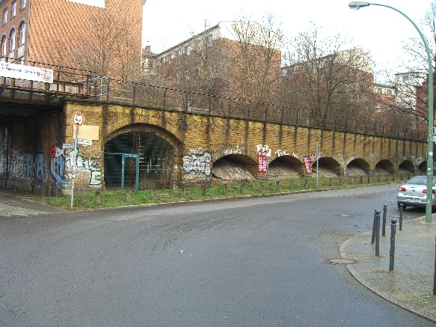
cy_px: 164
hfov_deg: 49.0
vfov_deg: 37.7
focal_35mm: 38
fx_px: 479
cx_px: 218
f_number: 2.8
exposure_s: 1/80
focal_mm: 7.9
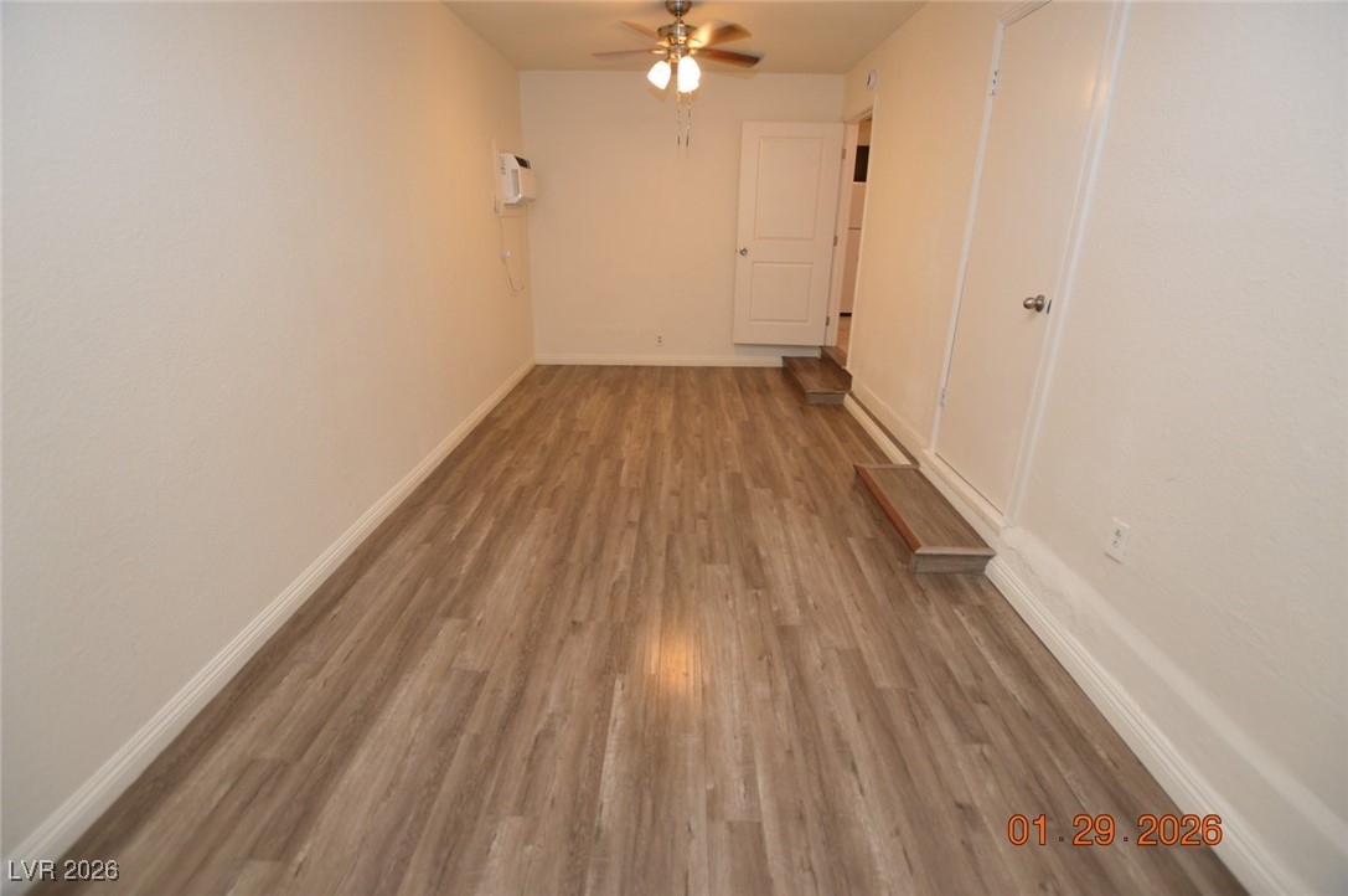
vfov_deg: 77.2
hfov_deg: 100.5
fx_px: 561
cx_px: 674
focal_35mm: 15
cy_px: 448
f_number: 3.5
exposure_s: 1/60
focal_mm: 10
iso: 450
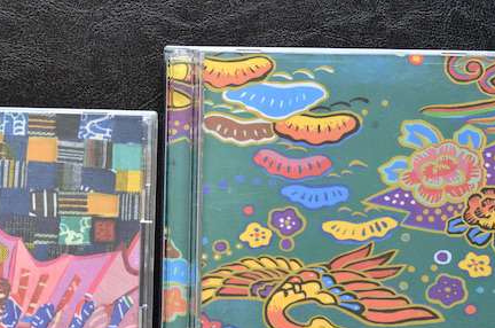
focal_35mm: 125
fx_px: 1715
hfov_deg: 16.4
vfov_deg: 10.9
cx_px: 166
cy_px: 229
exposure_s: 1/200
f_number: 6.3
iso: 1600
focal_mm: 50
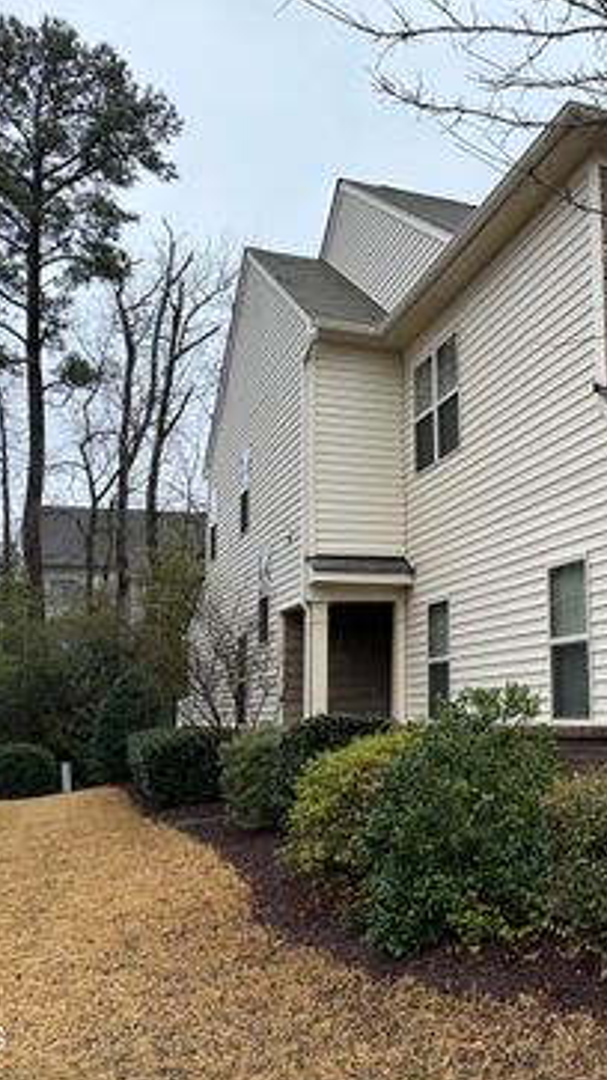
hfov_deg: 29.7
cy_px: 531
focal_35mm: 36
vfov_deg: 55.3
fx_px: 1031
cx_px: 661
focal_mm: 6.86
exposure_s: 1/404
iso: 80
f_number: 1.78
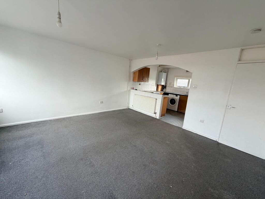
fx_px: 107
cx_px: 132
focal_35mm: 14
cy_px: 100
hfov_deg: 102.1
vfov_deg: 85.7
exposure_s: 1/121
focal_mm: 2.22
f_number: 2.2
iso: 125
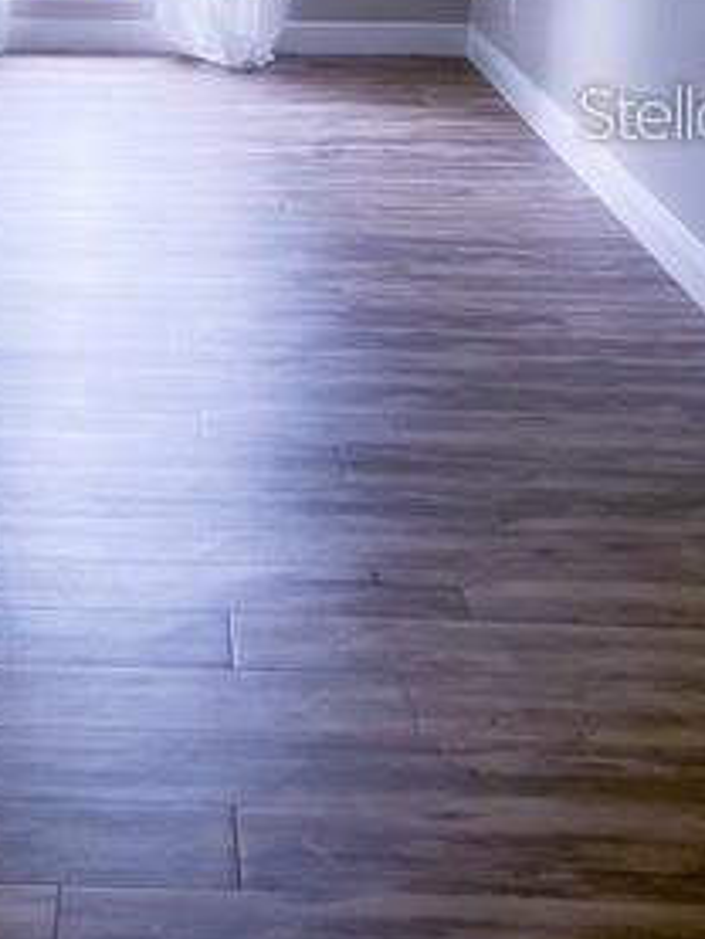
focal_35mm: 60
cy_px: 112
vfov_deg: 30.9
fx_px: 1628
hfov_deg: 23.8
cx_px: 85
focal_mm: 5.7
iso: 80
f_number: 1.5
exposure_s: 1/120
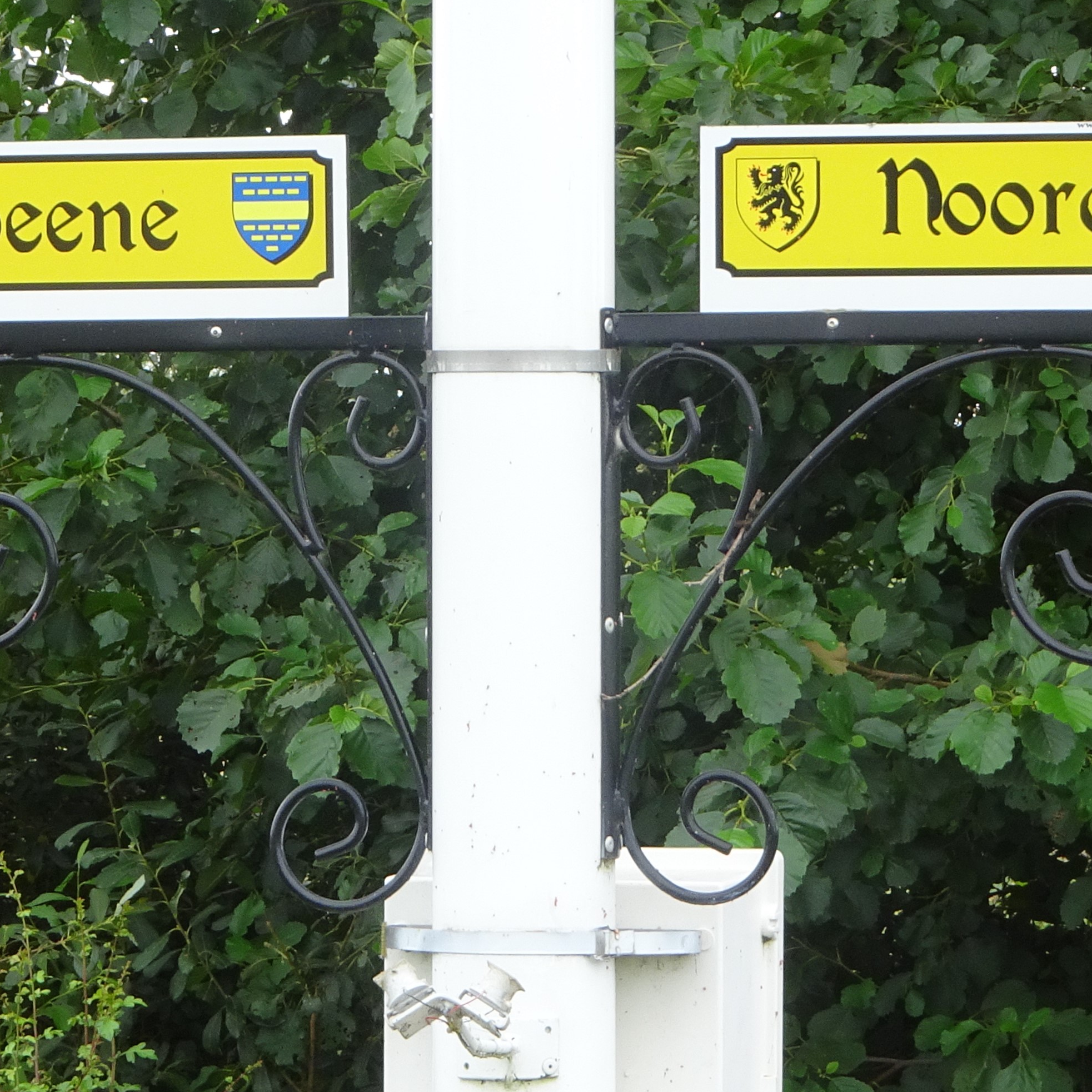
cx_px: 386
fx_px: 6246
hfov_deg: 10.0
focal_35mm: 175
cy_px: 290
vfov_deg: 10.0
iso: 80
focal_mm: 14.12
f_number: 5
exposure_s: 1/100
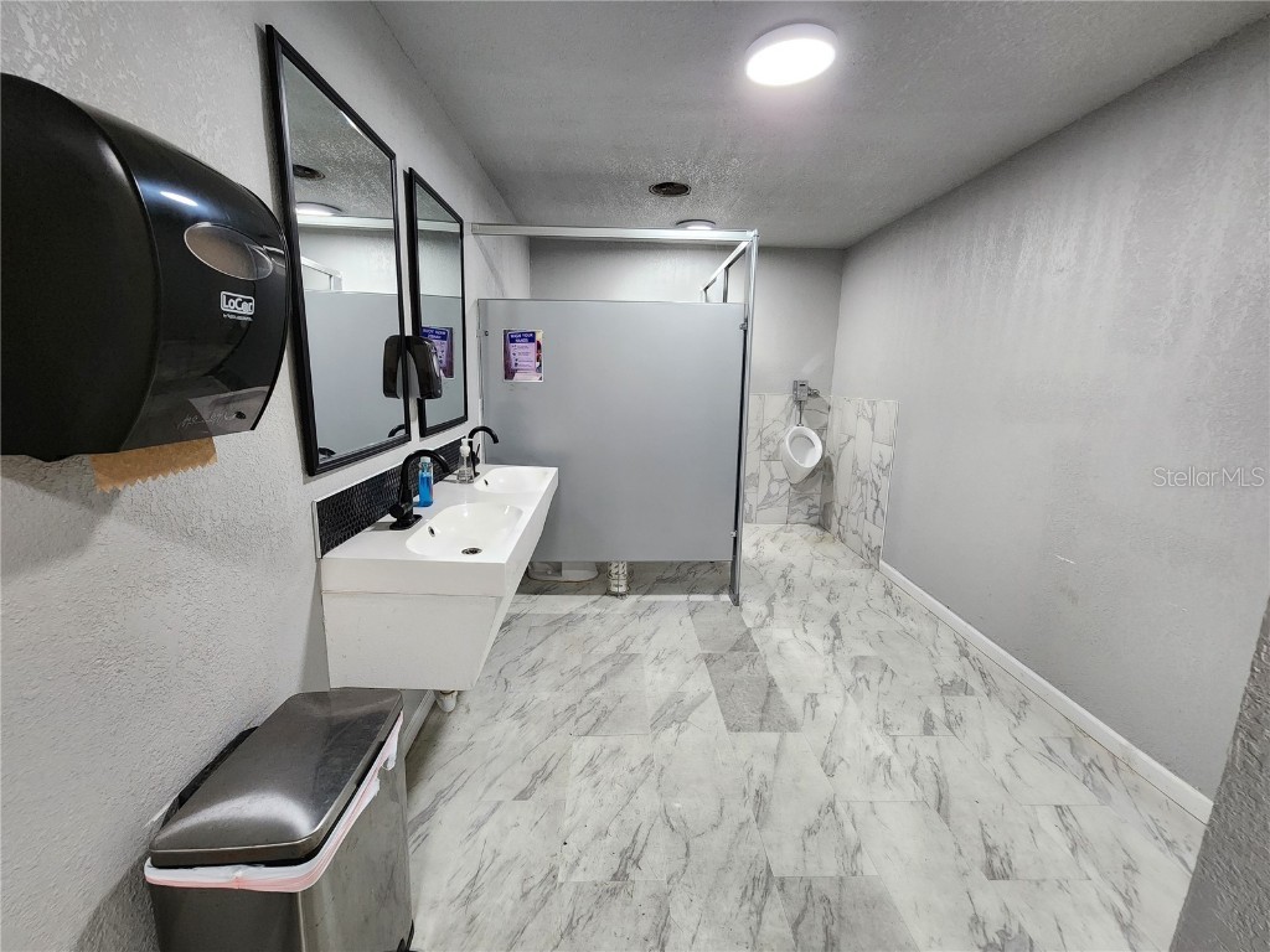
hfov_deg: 106.2
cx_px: 635
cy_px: 476
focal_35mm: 13
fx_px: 477
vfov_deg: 89.9
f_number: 2.2
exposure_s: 1/60
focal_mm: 2.2
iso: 400
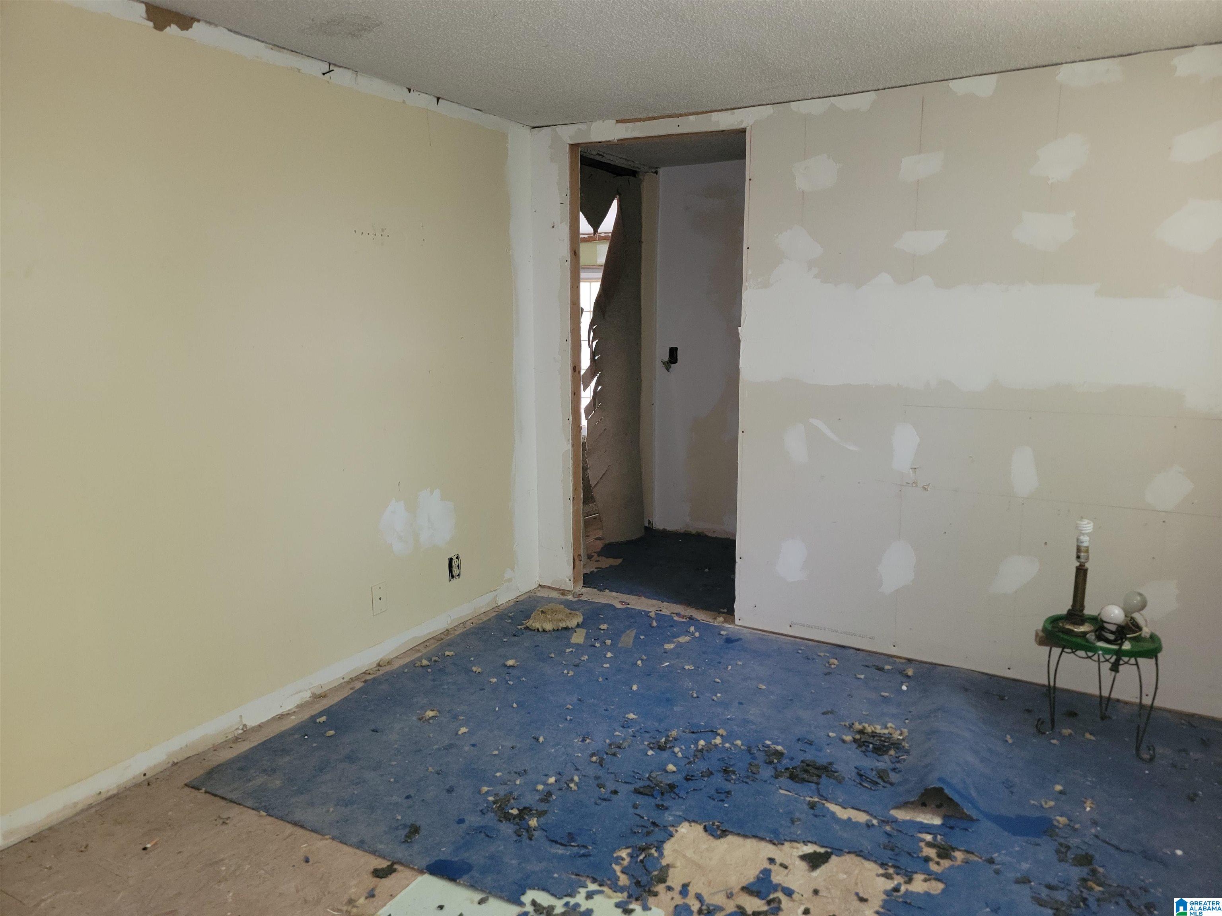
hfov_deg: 71.6
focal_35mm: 24
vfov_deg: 56.8
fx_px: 847
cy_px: 458
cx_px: 611
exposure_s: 1/20
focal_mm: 6.7
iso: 125
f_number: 1.8
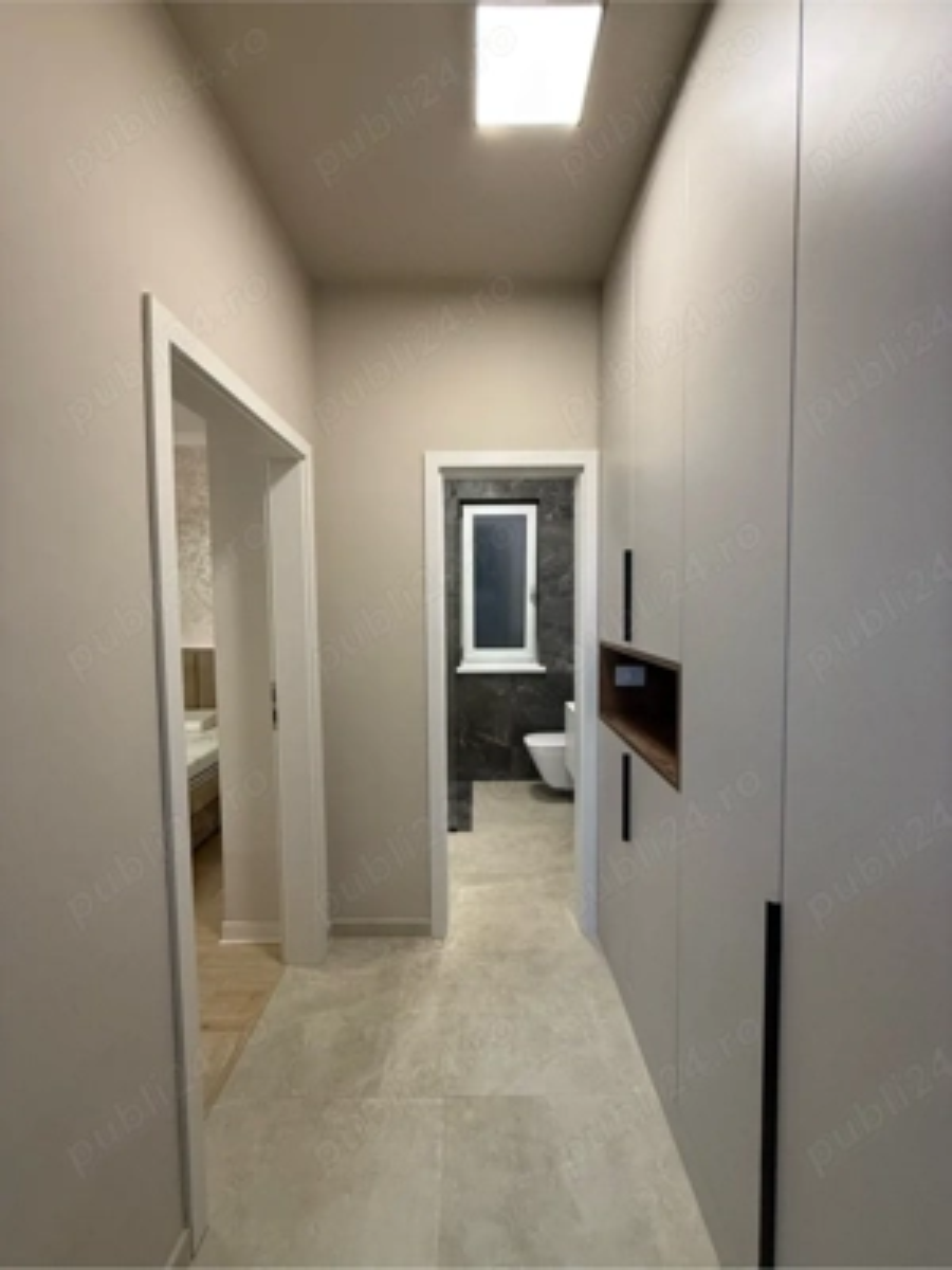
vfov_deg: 102.1
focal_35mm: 14
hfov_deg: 85.7
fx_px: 513
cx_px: 476
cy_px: 635
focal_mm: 2.22
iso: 320
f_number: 2.2
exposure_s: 1/100
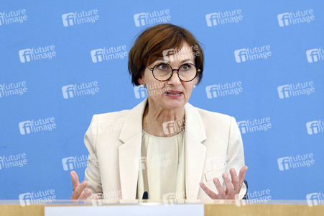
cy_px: 108
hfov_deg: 20.8
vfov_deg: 13.9
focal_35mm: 98
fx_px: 881
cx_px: 162
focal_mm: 98
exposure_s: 1/640
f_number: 7.1
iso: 3200
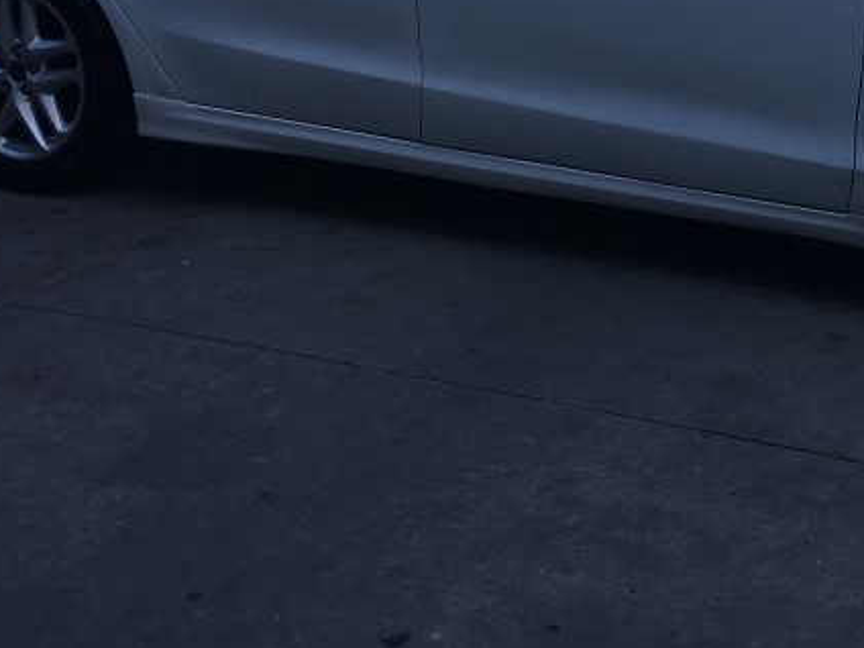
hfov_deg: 27.3
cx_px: 687
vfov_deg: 20.4
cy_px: 6
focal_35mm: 70
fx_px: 1747
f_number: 2.2
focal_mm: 4.15
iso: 25
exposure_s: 1/962
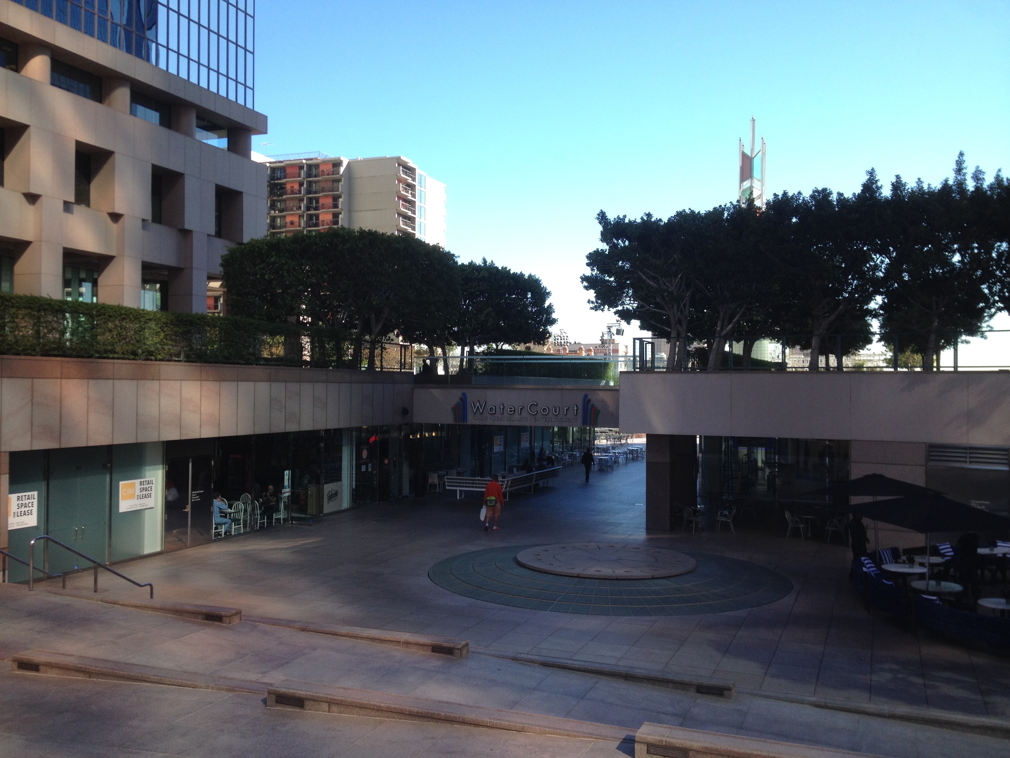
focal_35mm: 35
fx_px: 1021
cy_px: 379
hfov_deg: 52.6
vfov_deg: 40.7
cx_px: 505
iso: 50
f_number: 2.4
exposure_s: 1/552
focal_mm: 4.28
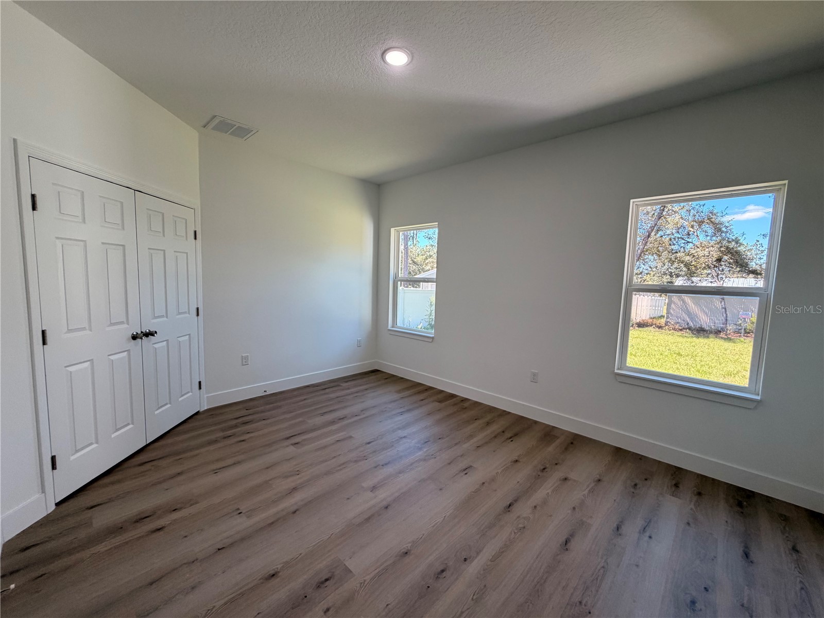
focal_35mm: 14
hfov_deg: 102.1
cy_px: 309
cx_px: 412
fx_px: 333
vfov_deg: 85.7
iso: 125
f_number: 2.2
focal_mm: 2.22
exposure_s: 1/120
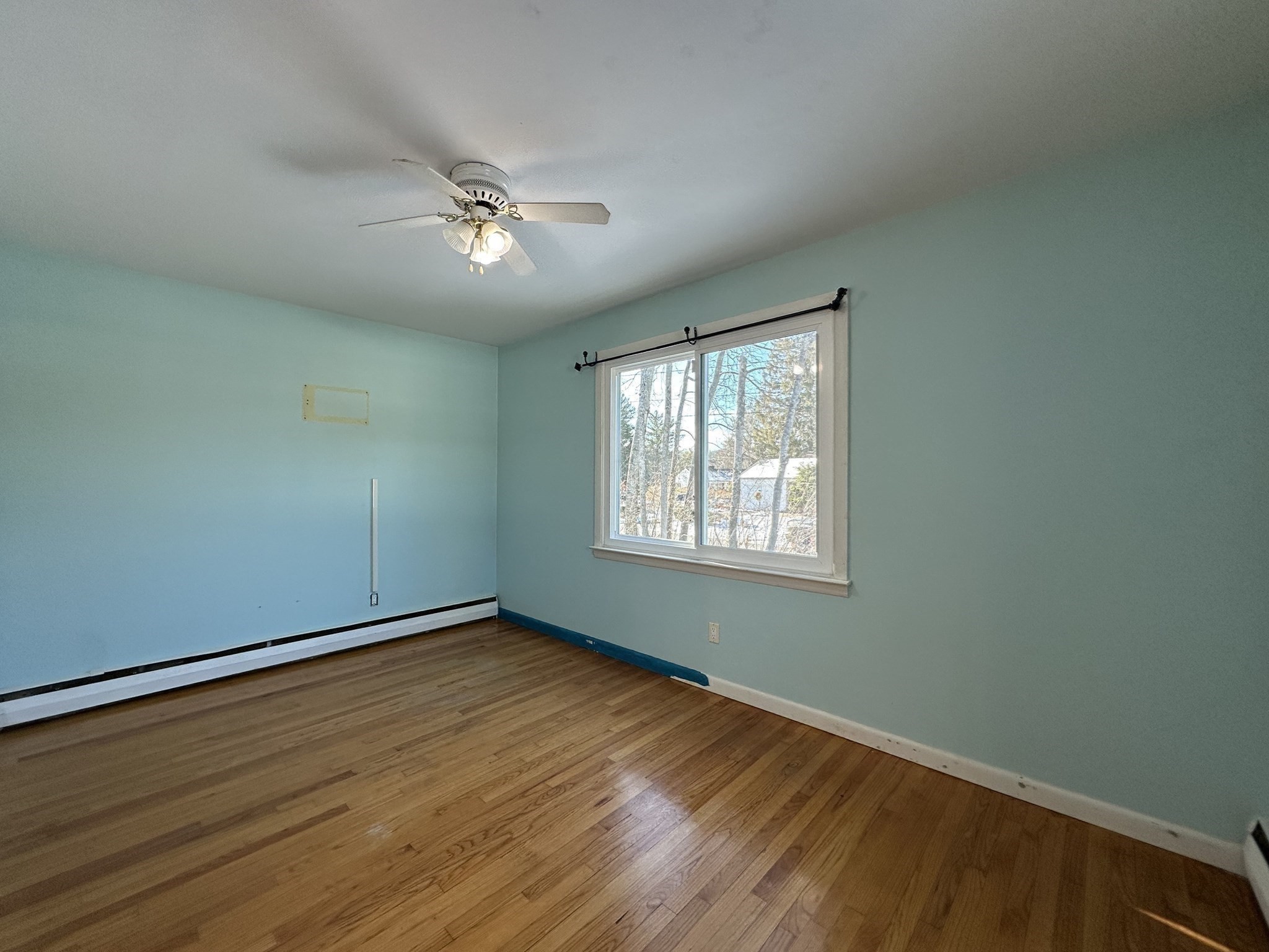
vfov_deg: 85.7
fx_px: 513
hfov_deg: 102.1
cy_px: 476
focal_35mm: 14
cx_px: 634
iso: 100
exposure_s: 1/120
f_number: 2.2
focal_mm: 2.22
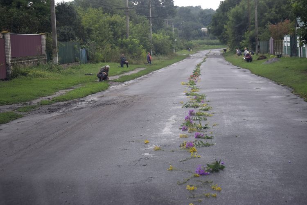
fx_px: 704
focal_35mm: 82
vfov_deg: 16.6
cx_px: 154
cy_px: 102
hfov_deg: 24.6
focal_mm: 55
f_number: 5.6
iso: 200
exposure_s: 1/250
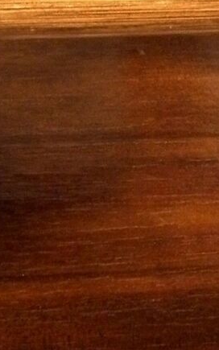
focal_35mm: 293
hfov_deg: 4.5
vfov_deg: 7.1
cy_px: -87
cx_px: 95
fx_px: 2797
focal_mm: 8.6
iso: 200
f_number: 3.9
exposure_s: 1/15
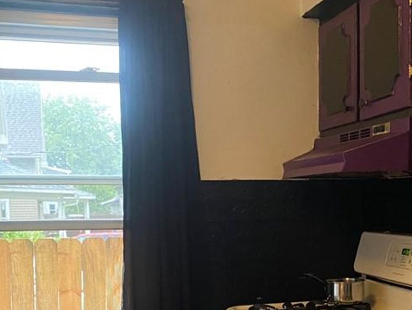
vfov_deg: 25.7
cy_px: 283
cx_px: 255
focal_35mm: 55
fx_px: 655
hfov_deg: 34.8
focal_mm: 4.25
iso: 500
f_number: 1.8
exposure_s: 1/30
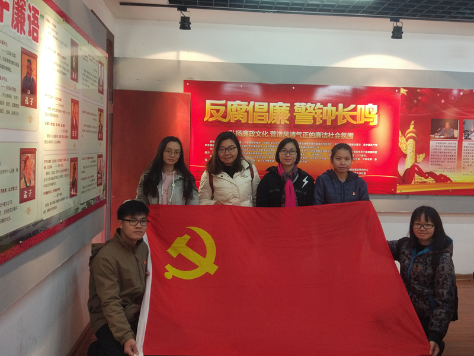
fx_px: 383
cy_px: 178
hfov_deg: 63.4
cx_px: 237
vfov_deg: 49.7
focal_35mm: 28
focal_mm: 4.26
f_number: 2
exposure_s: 1/25
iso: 394
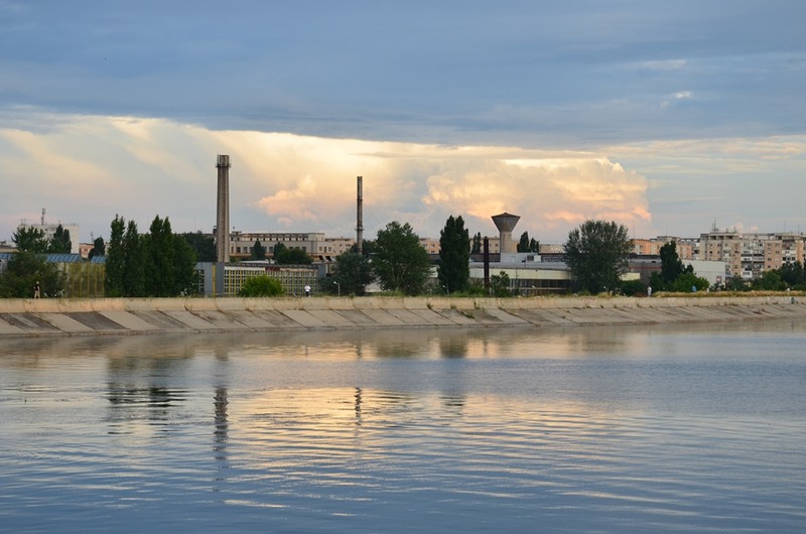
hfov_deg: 24.2
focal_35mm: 84
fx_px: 1877
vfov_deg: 16.2
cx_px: 403
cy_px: 267
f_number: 8
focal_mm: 56
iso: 200
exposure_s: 1/180
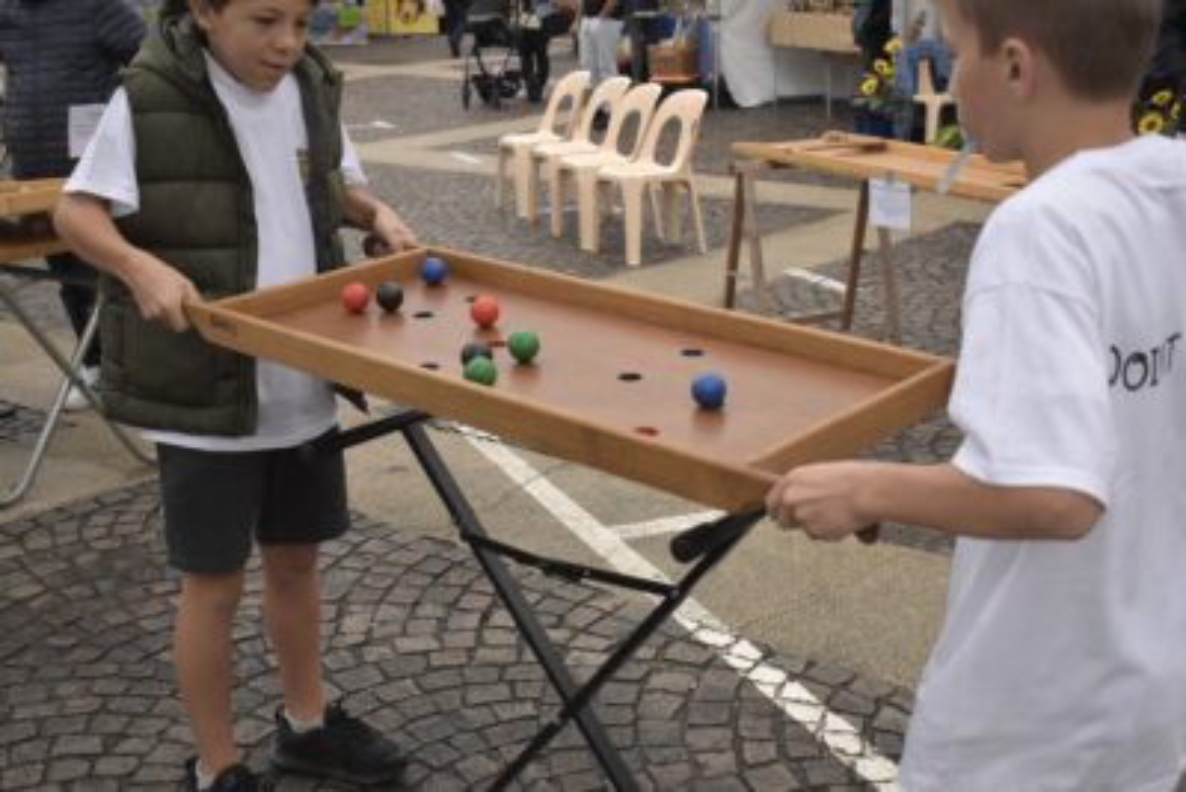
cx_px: 593
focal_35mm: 44
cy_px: 396
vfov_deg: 30.9
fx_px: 1434
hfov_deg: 44.9
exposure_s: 1/4000
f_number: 5.6
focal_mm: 29
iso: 1600
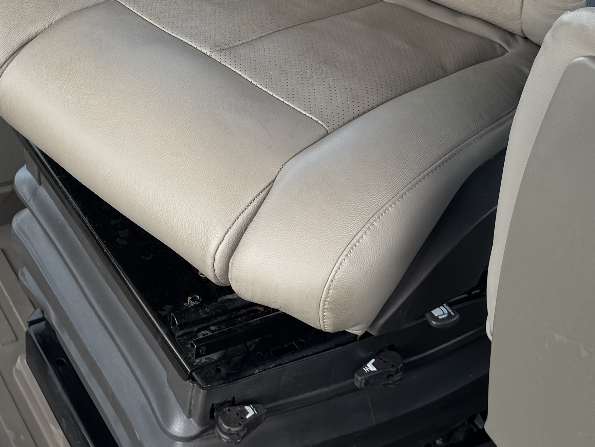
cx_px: 59
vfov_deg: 21.0
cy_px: -23
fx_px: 1152
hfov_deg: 27.9
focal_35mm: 67
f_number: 1.78
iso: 80
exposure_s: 1/394
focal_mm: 6.76
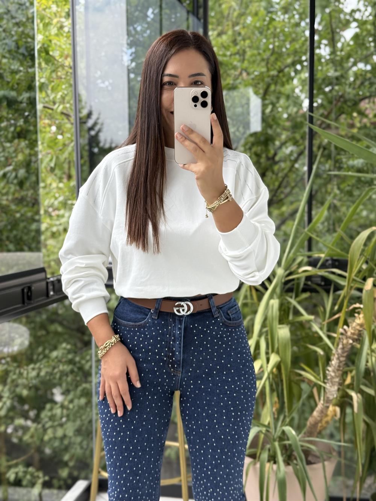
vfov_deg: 39.7
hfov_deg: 30.3
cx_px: 188
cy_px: 250
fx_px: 695
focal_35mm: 48
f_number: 1.78
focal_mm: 6.76
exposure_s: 1/409
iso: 64
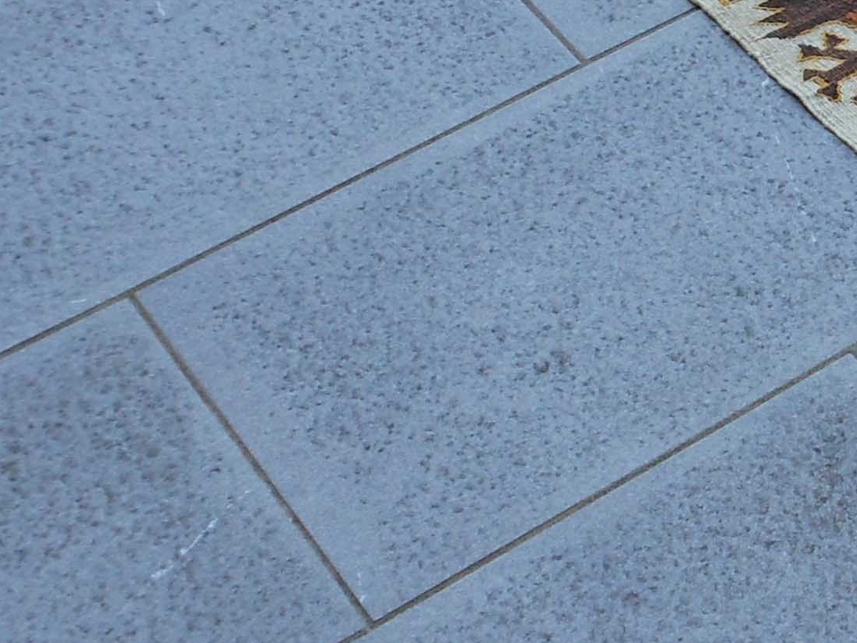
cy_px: 30
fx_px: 2600
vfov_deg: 13.9
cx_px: 1162
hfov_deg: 17.4
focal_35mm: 105
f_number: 3.2
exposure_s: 1/200
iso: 80
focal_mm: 4.5
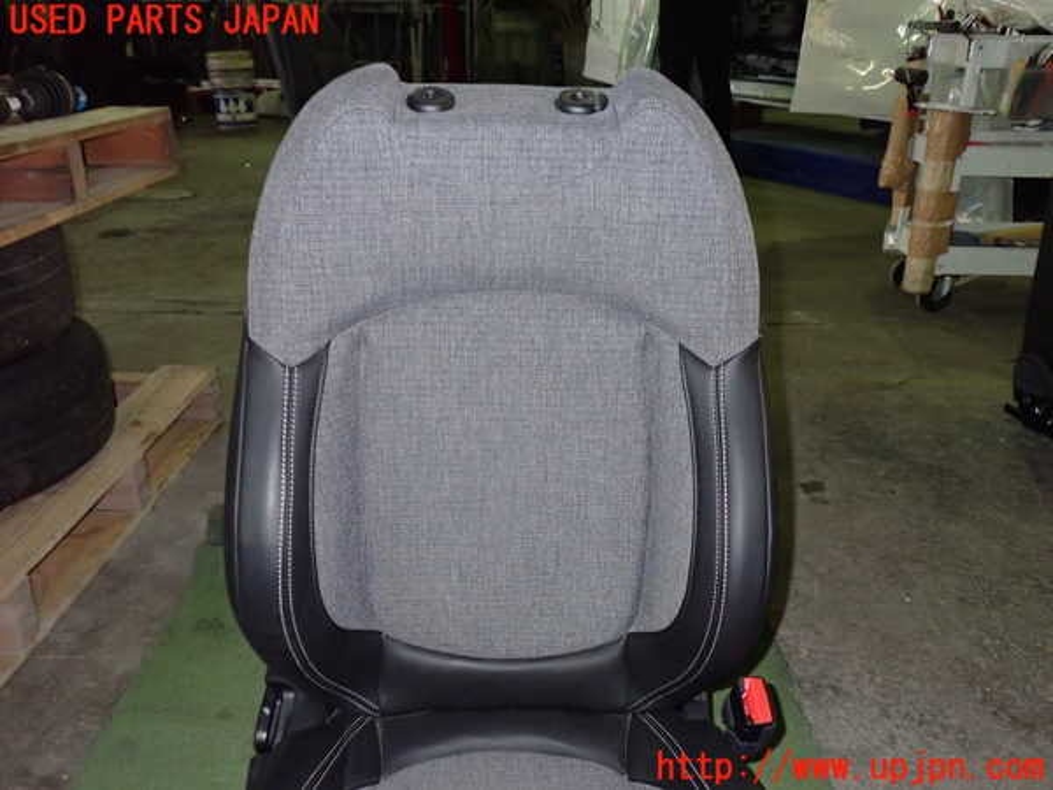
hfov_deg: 60.0
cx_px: 526
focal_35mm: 30
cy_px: 395
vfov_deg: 46.8
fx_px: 913
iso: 800
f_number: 6.3
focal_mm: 5.4
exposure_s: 1/30
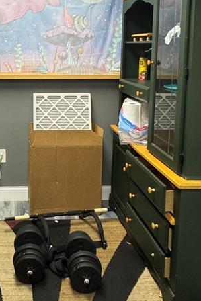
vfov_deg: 47.9
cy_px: 80
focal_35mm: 39
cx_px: 26
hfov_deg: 32.8
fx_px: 326
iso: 320
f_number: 2.2
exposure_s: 1/60
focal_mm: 2.22
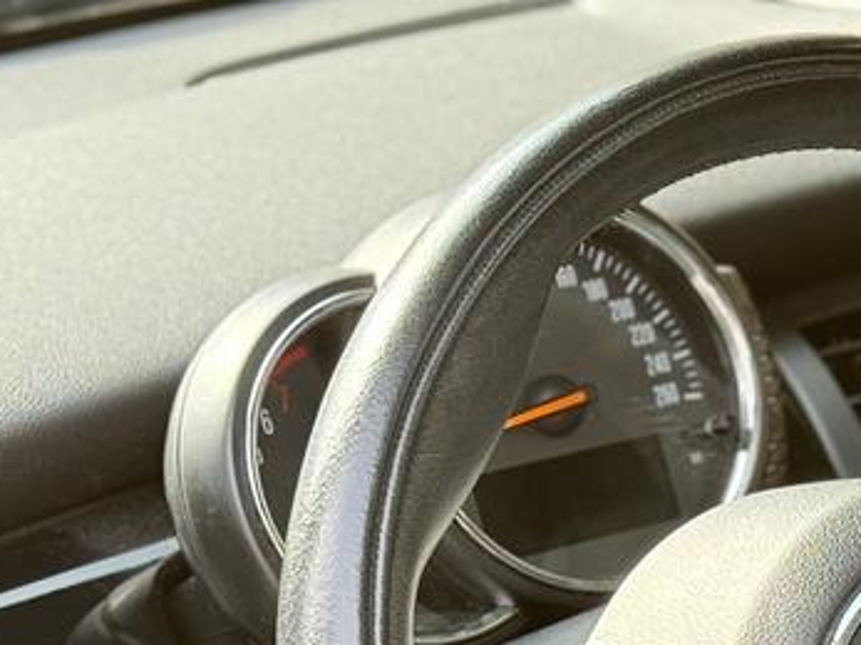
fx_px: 4401
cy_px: 556
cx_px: 1273
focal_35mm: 177
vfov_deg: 8.4
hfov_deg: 10.8
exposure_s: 1/242
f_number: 1.78
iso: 160
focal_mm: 6.76
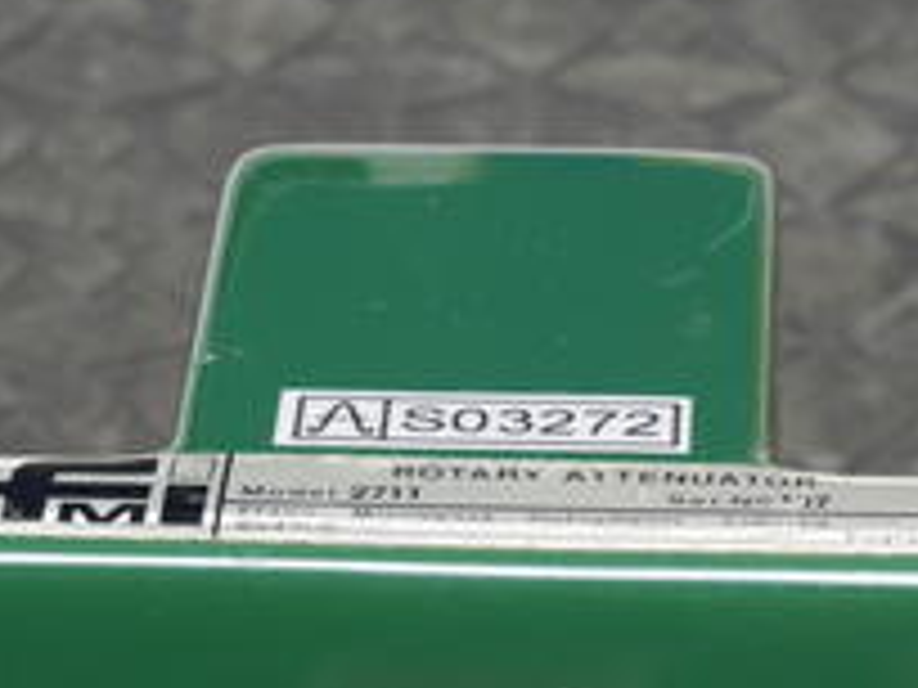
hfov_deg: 9.2
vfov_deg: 6.9
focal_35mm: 216
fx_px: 5728
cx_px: 531
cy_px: 643
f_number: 11
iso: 400
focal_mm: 55
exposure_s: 1/4
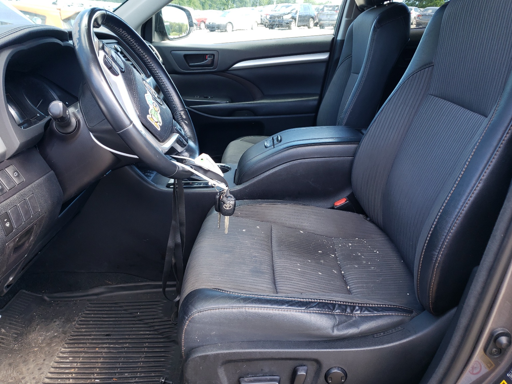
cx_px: 256
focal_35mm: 27
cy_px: 191
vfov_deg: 51.4
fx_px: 399
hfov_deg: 65.3
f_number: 1.5
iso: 52
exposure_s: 1/120
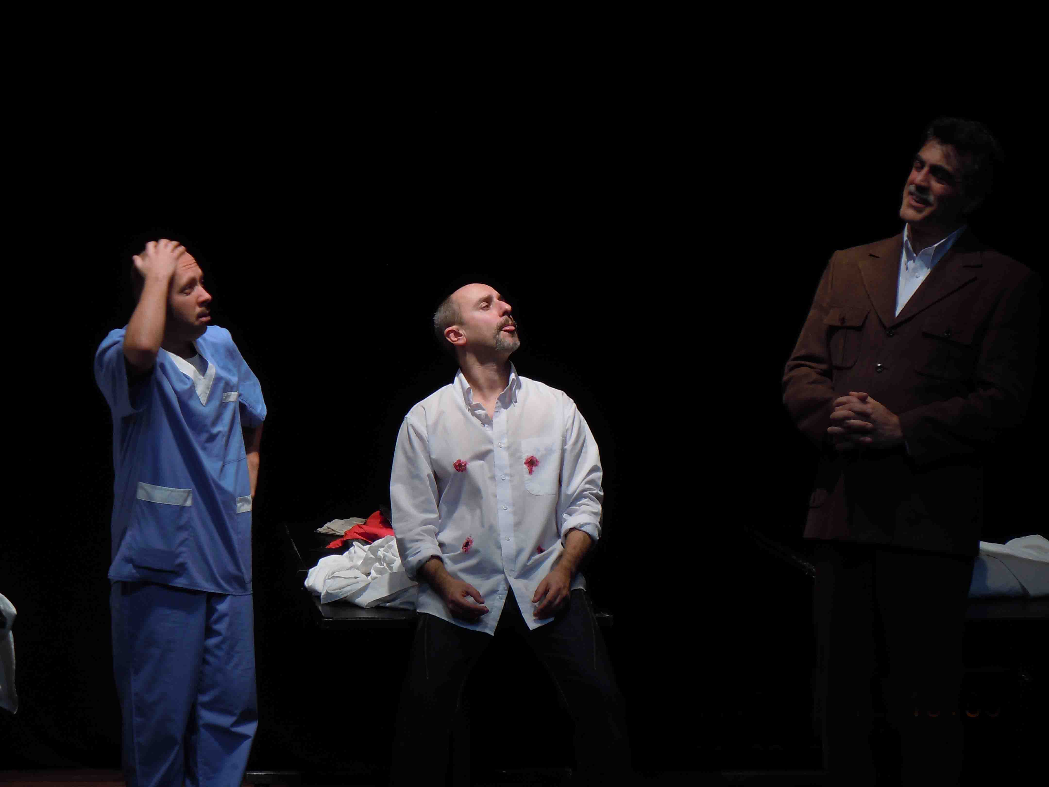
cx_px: 524
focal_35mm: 152
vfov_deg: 9.8
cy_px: 394
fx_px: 4606
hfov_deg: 13.0
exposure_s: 1/30
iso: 100
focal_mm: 27.4
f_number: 4.6
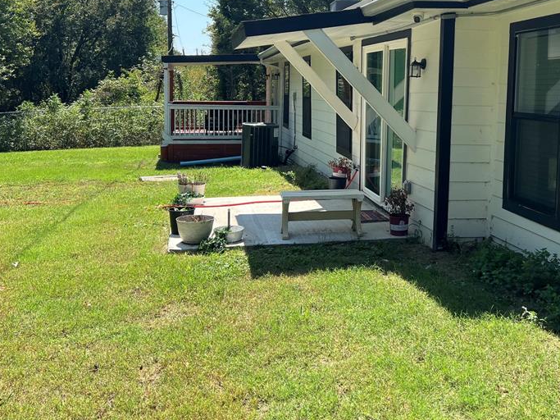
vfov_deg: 36.2
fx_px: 631
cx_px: 351
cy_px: 119
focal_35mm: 39
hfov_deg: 47.4
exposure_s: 1/2083
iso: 50
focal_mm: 5.7
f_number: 1.5
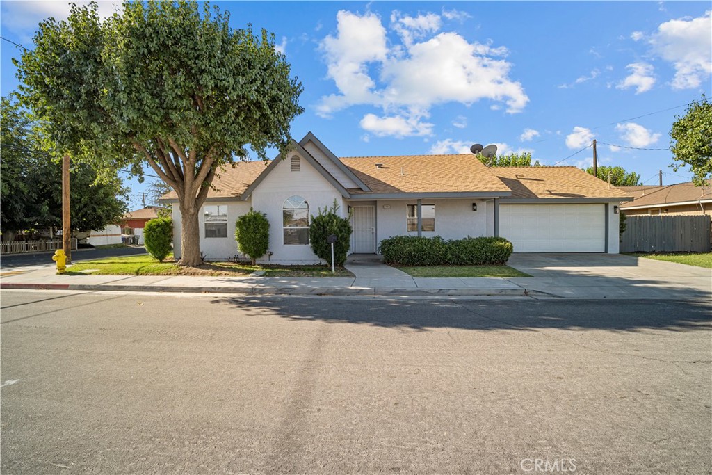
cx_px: 356
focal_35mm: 15
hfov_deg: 100.4
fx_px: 297
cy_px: 238
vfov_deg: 77.3
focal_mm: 10
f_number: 7.1
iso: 250
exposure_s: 1/200
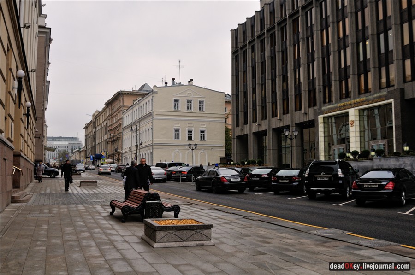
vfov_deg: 36.8
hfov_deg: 53.2
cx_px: 208
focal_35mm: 36
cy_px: 138
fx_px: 414
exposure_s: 1/320
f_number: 5
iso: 400
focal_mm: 24
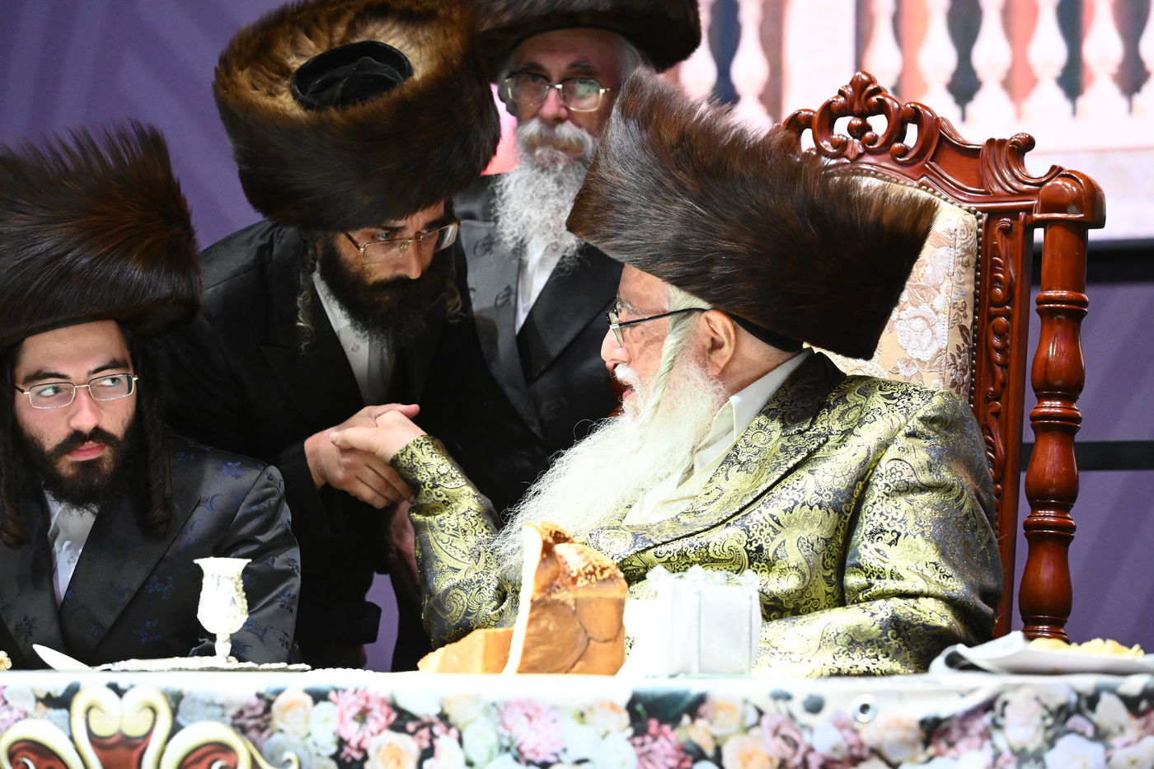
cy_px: 384
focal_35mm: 165
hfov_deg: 12.5
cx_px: 577
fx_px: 5288
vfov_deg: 8.3
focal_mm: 165
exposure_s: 1/125
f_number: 7.1
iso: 5000
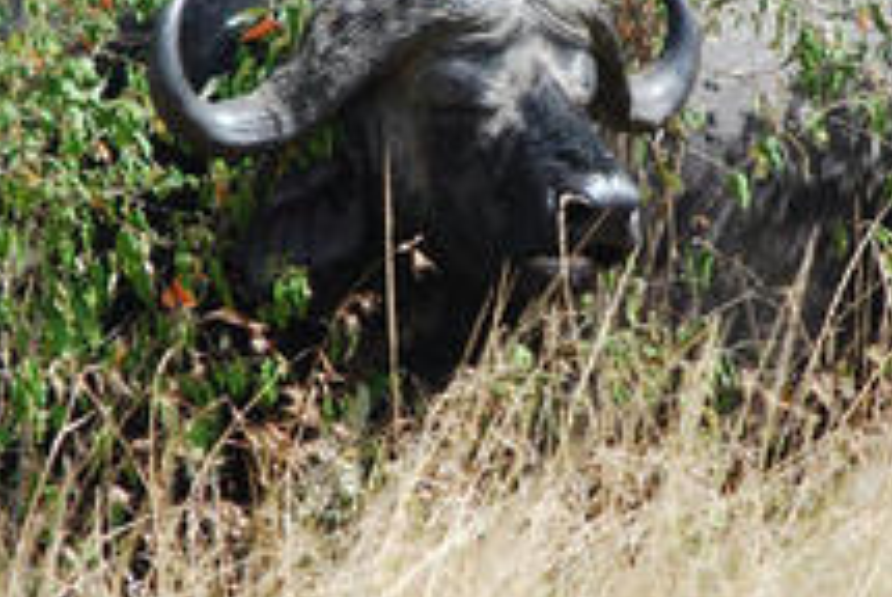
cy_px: 216
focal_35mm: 1950
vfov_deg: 0.7
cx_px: 539
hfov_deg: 1.1
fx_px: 48382
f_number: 5.6
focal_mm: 400
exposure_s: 1/200
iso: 100
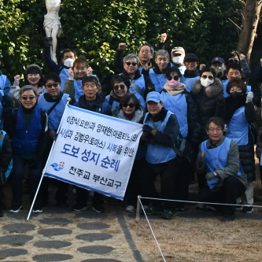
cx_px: 80
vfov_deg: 19.2
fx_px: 754
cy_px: 6
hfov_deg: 19.6
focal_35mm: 88
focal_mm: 22
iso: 1000
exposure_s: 1/250
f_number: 8
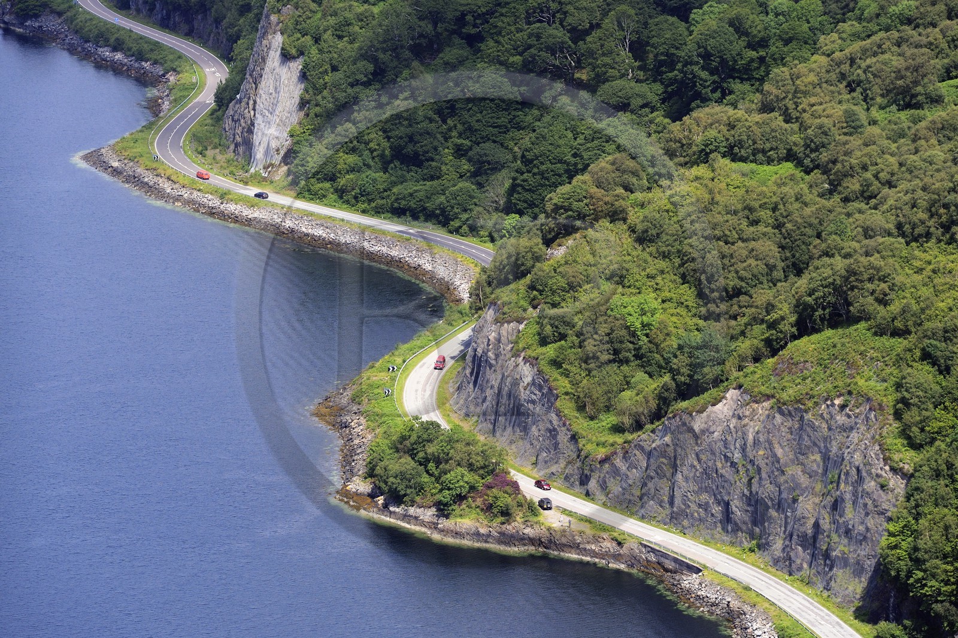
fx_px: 5321
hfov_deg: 10.3
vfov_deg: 6.9
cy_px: 319
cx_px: 479
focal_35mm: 200
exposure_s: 1/800
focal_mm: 200
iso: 400
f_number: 6.3
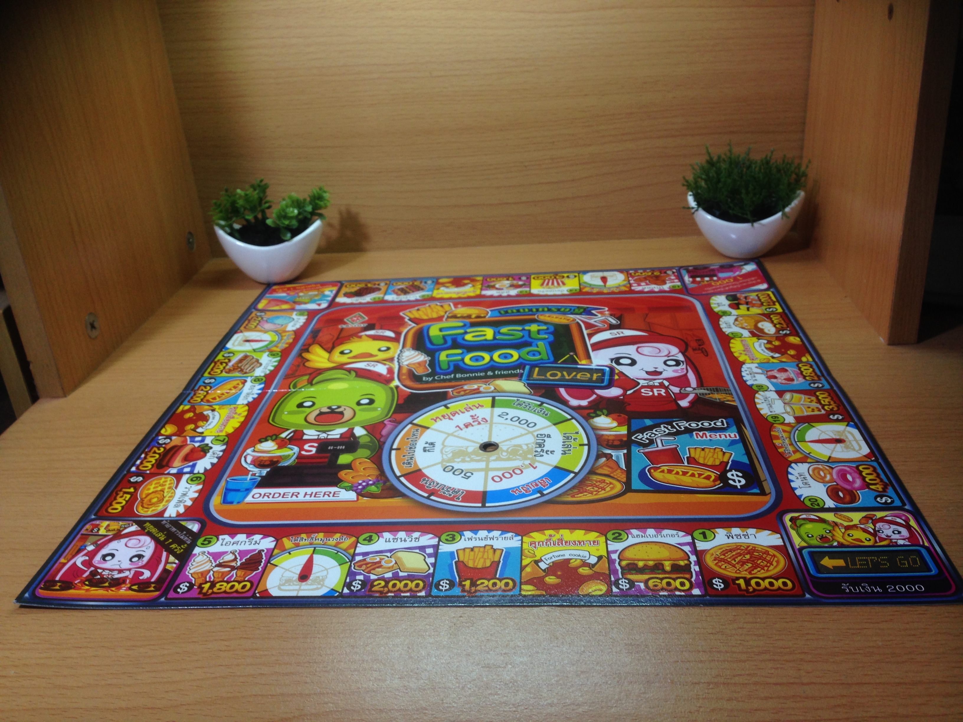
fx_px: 918
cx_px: 482
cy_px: 361
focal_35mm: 33
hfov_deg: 55.4
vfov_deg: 42.9
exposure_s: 1/40
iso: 50
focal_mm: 4.12
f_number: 2.4
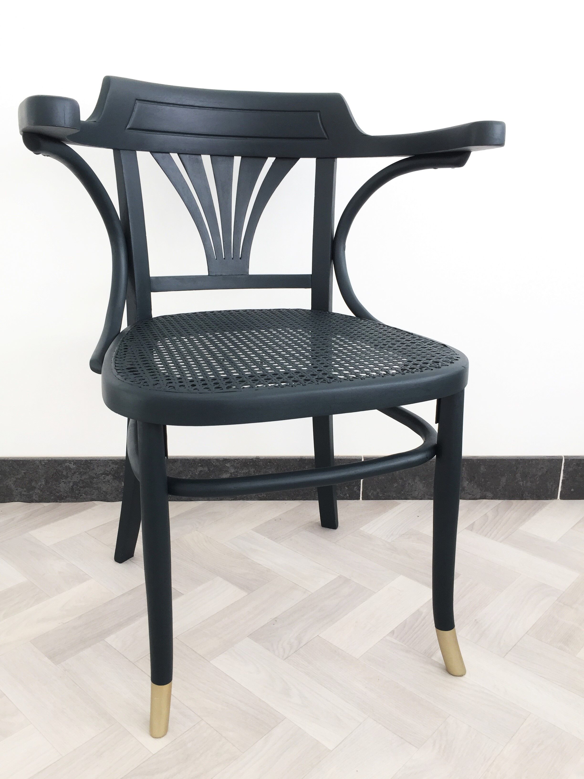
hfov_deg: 48.2
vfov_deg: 61.7
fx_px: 652
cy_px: 390
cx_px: 292
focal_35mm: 29
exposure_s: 1/100
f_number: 2.2
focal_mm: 4.15
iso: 40
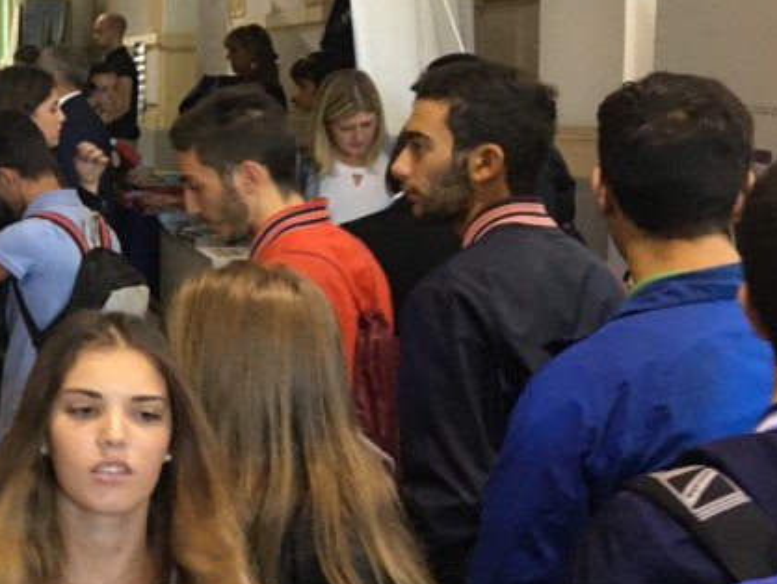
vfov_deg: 19.9
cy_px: 249
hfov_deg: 23.7
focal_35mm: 74
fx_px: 1662
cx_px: -185
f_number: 2.2
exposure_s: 1/33
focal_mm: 4.15
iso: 160
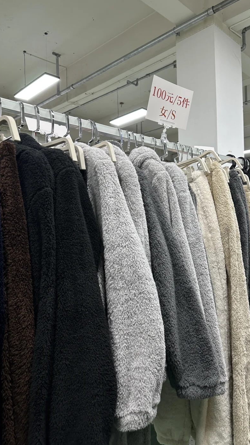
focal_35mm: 27
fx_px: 318
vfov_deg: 69.9
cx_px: 153
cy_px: 222
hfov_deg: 42.6
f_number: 1.78
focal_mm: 6.86
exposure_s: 1/100
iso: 125
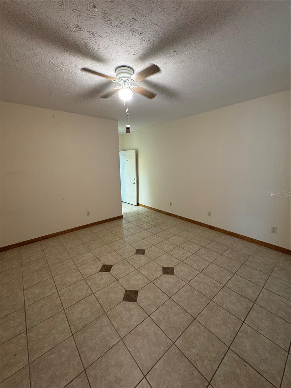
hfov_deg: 85.7
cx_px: 146
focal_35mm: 14
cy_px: 194
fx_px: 157
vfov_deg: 102.1
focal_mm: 2.22
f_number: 2.2
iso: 400
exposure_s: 1/60
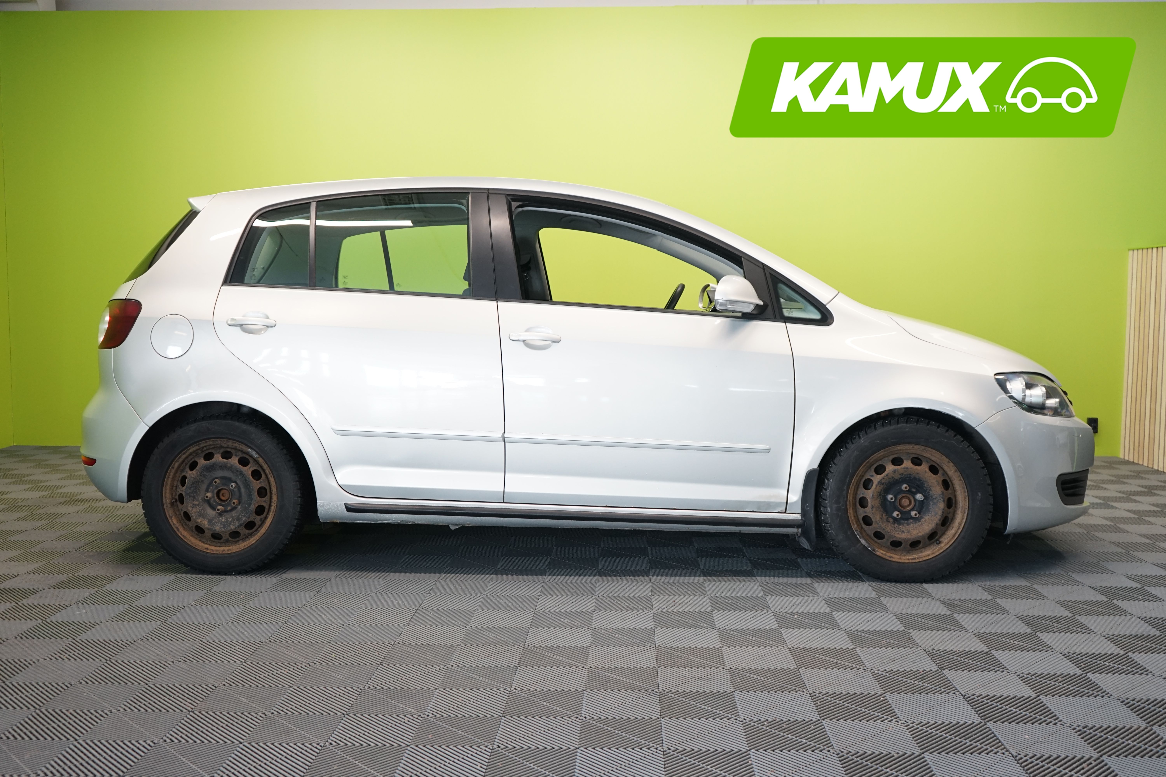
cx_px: 583
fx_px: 1101
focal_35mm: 34
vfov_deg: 38.9
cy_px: 388
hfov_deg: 55.8
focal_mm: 34
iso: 1000
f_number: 4.5
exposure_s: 1/30
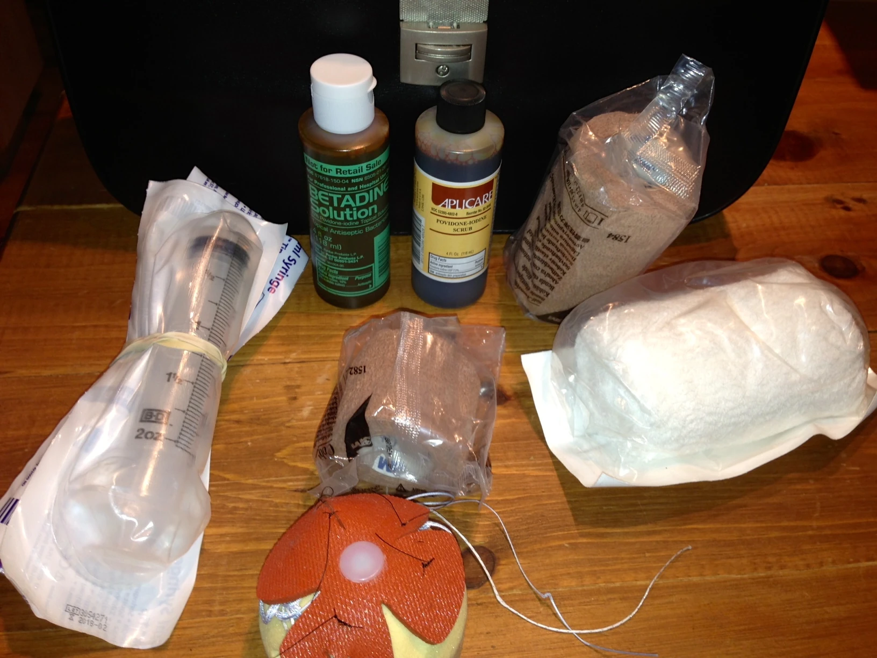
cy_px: 329
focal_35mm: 33
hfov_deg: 55.4
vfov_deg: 42.9
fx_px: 836
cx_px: 438
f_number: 2.4
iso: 50
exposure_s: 1/22
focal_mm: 4.13
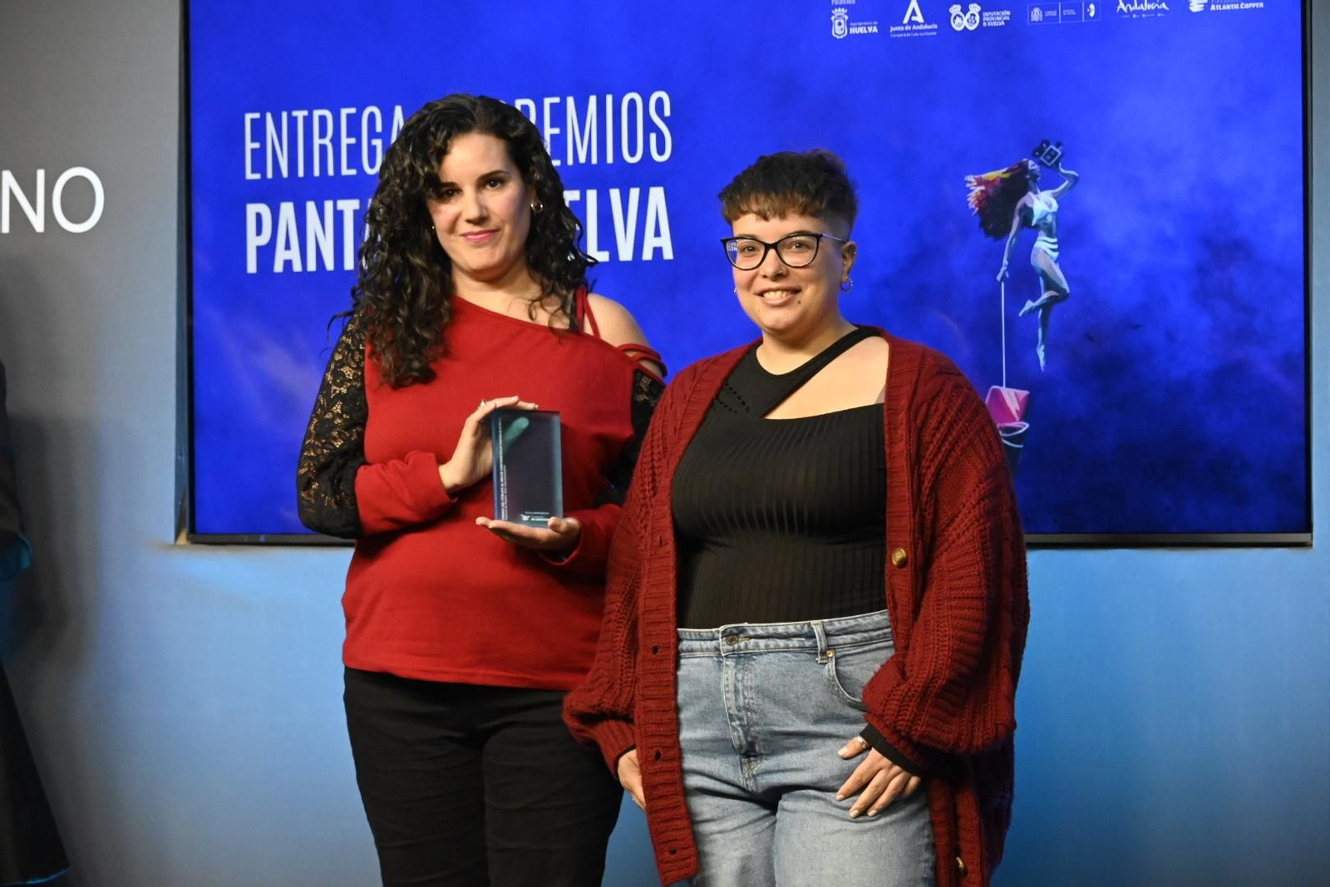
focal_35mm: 136
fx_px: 5043
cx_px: 665
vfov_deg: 10.1
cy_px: 444
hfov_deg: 15.0
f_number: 6.3
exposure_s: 1/250
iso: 5000
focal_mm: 91
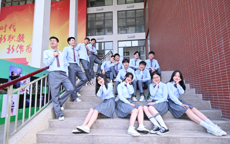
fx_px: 119
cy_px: 79
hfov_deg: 88.0
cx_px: 118
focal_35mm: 19
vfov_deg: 62.1
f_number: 3.5
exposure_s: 1/200
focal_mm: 18
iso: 250
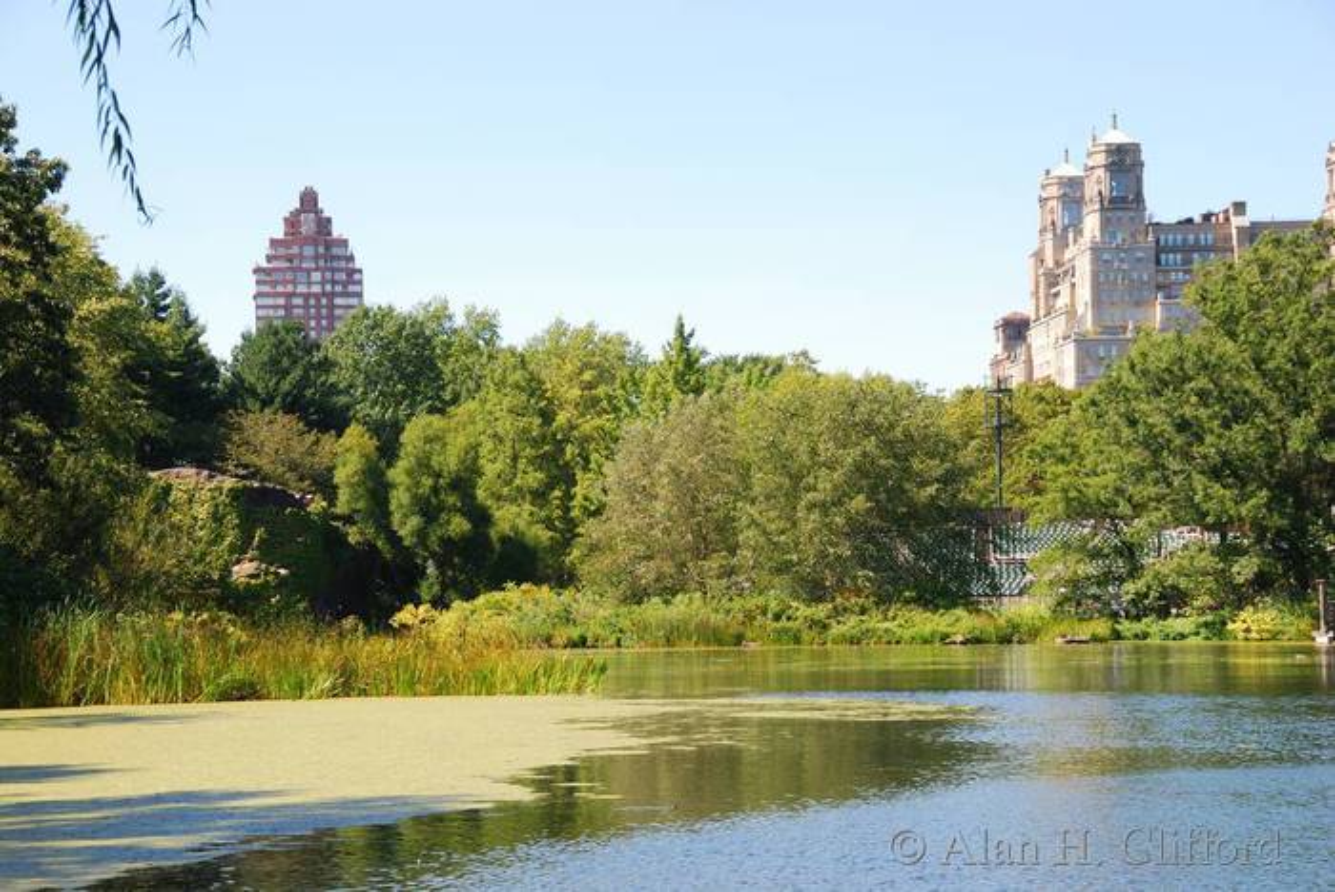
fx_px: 2895
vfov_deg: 17.5
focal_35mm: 78
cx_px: 668
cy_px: 446
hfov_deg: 26.0
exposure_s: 1/100
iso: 100
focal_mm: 52
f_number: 8
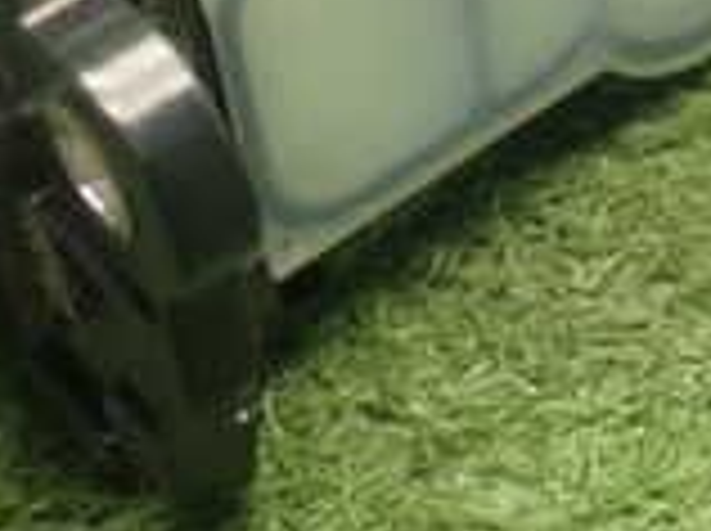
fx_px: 2338
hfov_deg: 17.3
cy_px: 40
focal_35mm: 114
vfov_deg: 12.8
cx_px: 446
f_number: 2.3
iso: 800
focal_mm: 5.4
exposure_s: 1/100
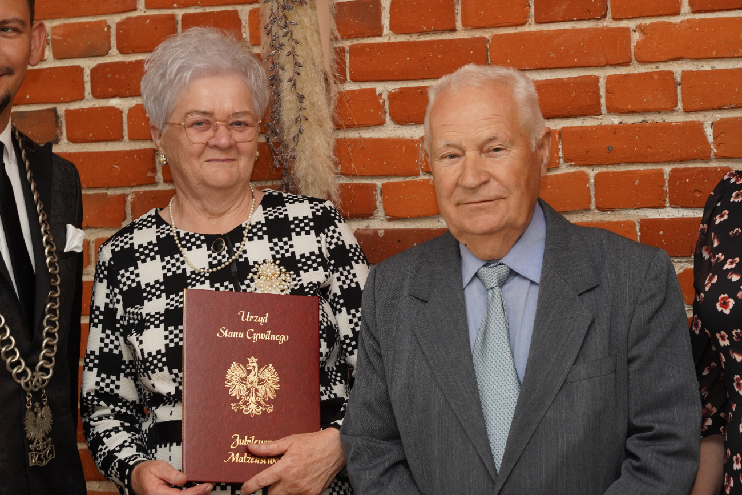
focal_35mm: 105
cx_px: 371
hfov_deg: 19.5
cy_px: 248
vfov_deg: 13.0
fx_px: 2164
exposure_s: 1/100
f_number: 7.1
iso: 640
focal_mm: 105
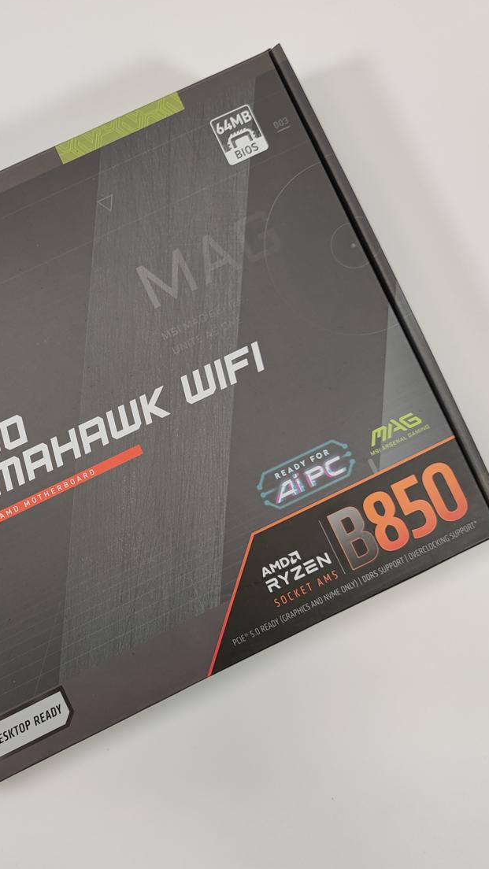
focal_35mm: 37
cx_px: 83
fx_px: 853
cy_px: 432
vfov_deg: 54.0
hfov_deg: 31.0
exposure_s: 1/100
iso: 91
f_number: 1.85
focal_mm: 6.78
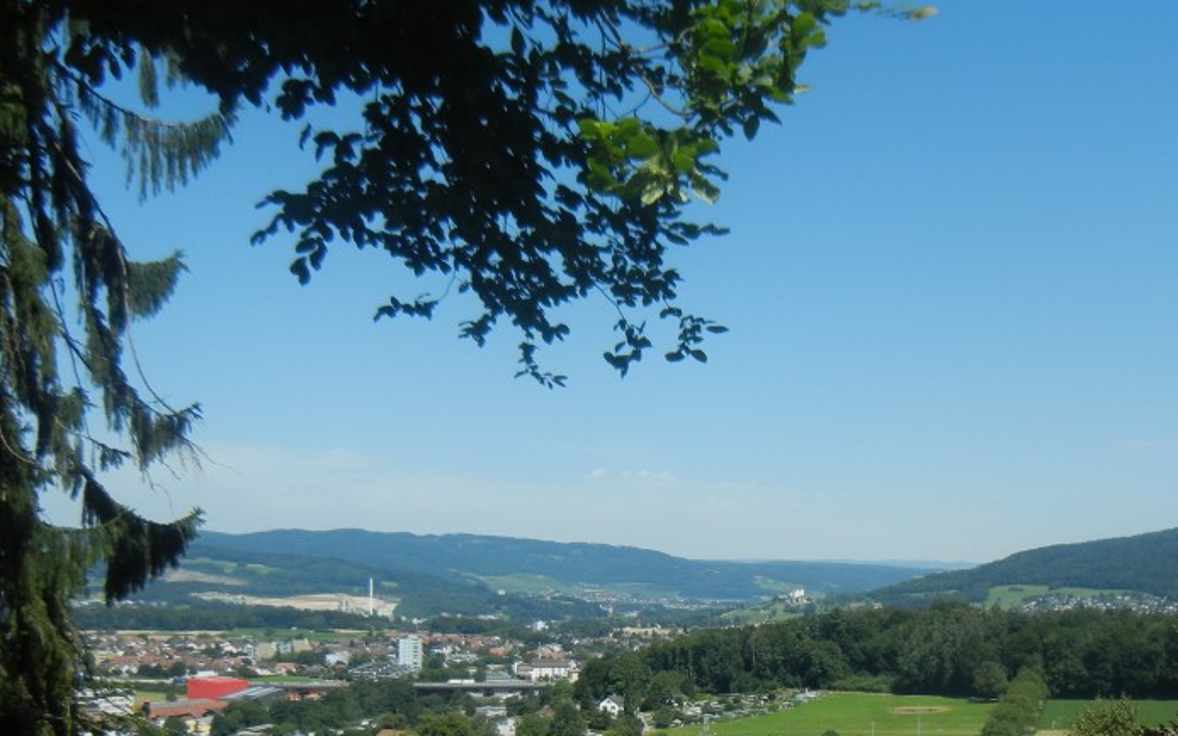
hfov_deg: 42.1
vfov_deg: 26.8
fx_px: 1509
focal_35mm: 47
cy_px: 609
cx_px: 775
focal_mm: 5.4
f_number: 7
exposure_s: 1/431
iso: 160
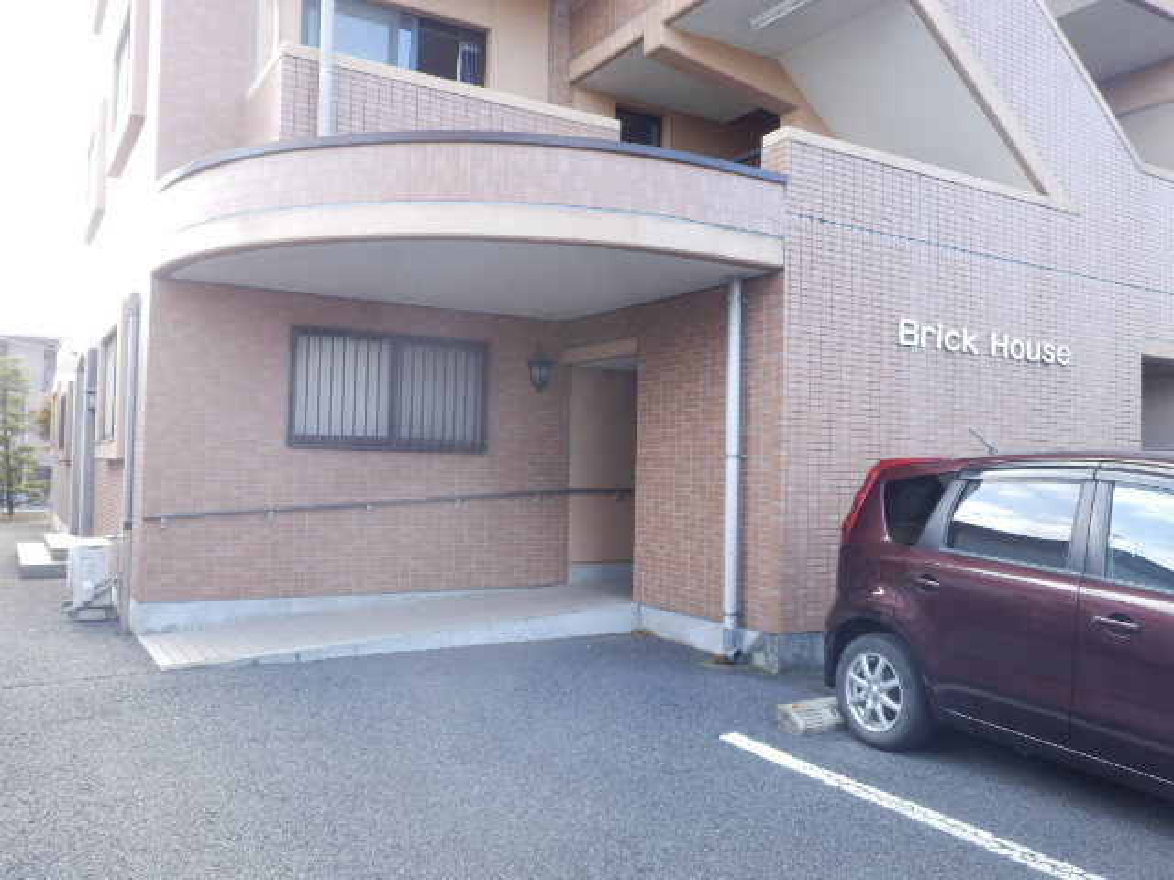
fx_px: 1119
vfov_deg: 42.9
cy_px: 440
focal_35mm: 33
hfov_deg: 55.4
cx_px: 587
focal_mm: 5.9
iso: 80
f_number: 3.7
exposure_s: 1/60
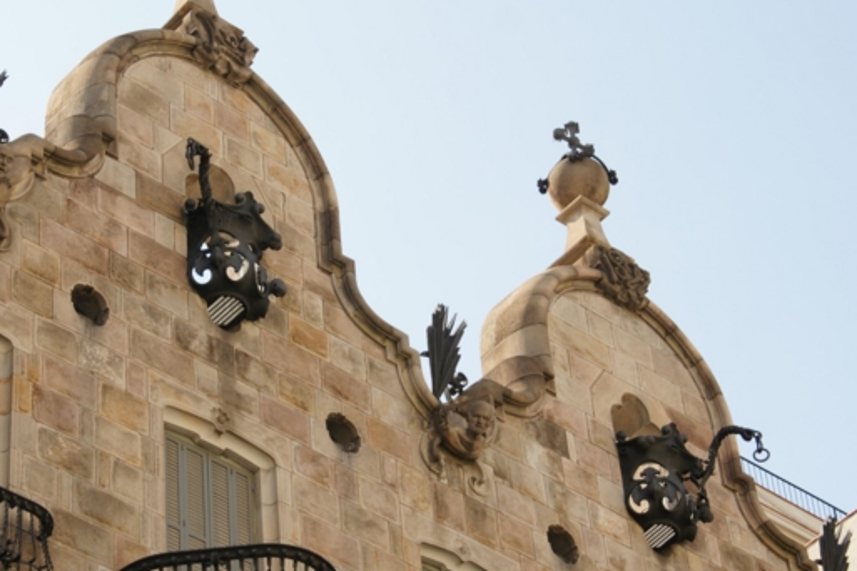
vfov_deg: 11.7
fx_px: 2785
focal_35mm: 117
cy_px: 265
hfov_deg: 17.5
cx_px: 378
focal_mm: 50
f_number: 7.1
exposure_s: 1/250
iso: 200
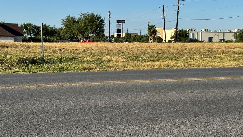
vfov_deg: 22.6
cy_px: 57
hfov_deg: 39.2
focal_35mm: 53
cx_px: 122
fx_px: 341
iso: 64
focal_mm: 6.76
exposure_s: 1/4049
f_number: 1.78
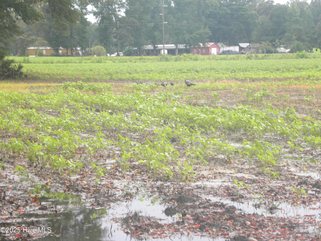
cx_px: 160
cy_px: 120
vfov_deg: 8.1
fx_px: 1706
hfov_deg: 10.7
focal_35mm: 184
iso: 114
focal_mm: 32.7
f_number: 4.5
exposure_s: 1/80.5
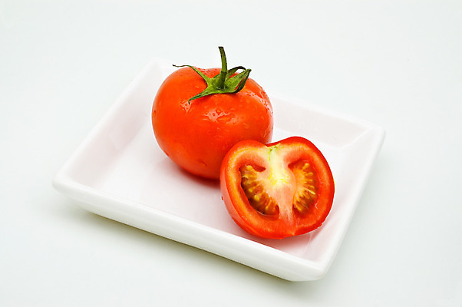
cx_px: 231
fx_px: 1154
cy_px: 154
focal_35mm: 90
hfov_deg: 22.6
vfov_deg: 15.2
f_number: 22
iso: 200
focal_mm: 60
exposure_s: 1/200
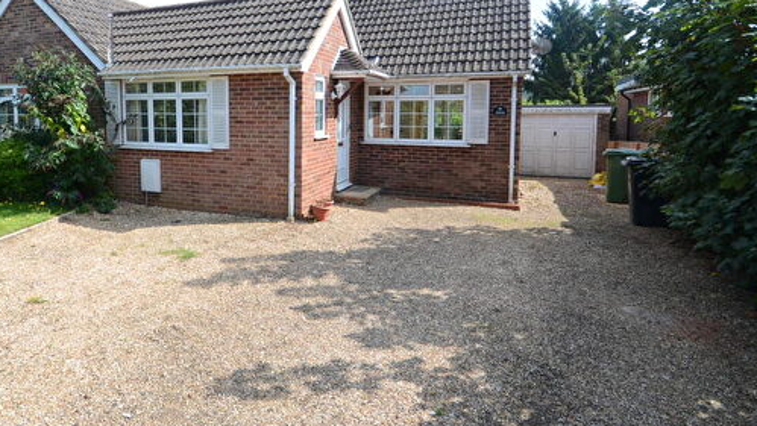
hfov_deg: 79.6
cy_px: 136
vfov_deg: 50.4
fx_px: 442
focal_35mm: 22
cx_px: 281
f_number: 6.3
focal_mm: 10
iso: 100
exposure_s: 1/160
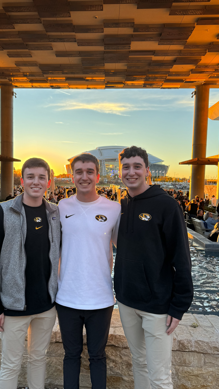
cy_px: 197
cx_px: 86
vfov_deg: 69.9
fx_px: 279
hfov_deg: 42.6
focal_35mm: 27
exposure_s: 1/326
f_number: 1.78
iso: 80
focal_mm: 6.86
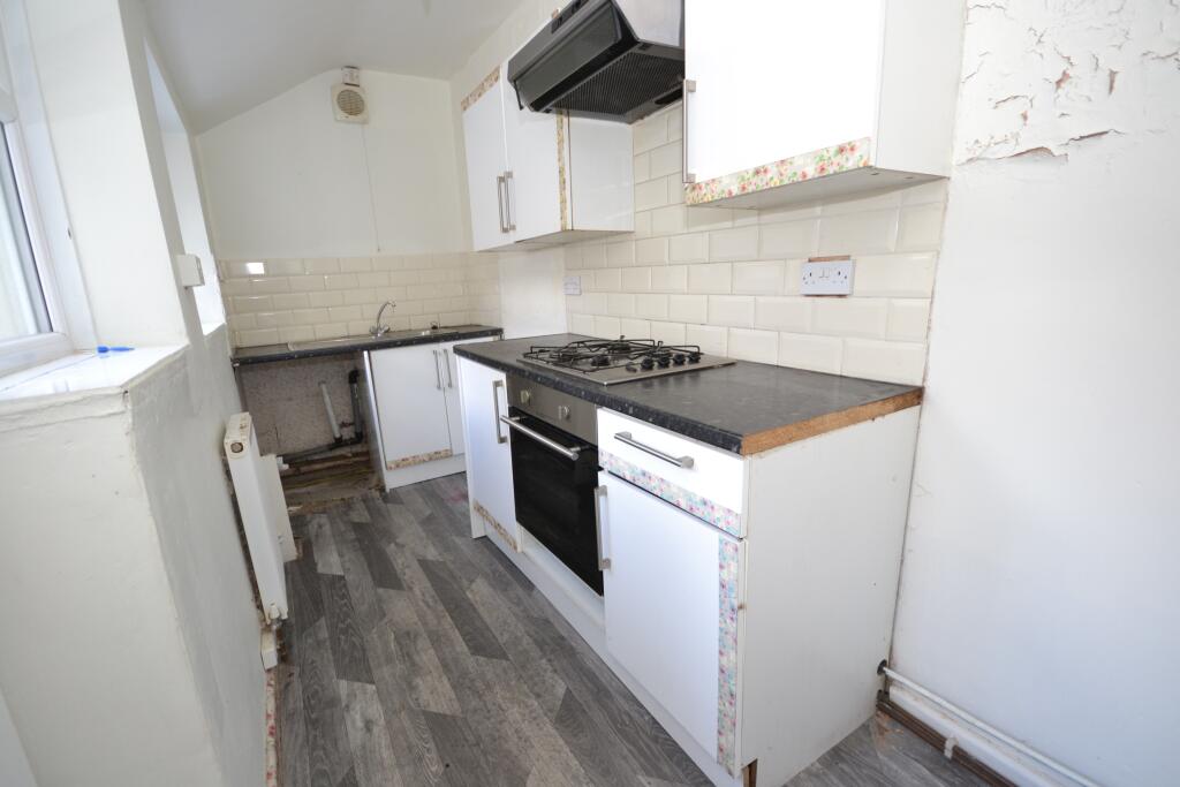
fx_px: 492
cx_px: 590
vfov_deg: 77.3
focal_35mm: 15
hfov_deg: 100.4
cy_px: 394
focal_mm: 10
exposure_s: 1/60
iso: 400
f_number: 4
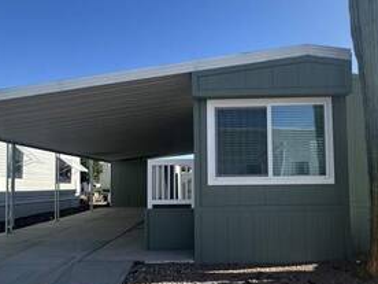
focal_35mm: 26
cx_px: 203
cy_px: 173
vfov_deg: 52.6
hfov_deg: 67.2
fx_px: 284
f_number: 2.2
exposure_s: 1/749
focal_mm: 2.22
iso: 40
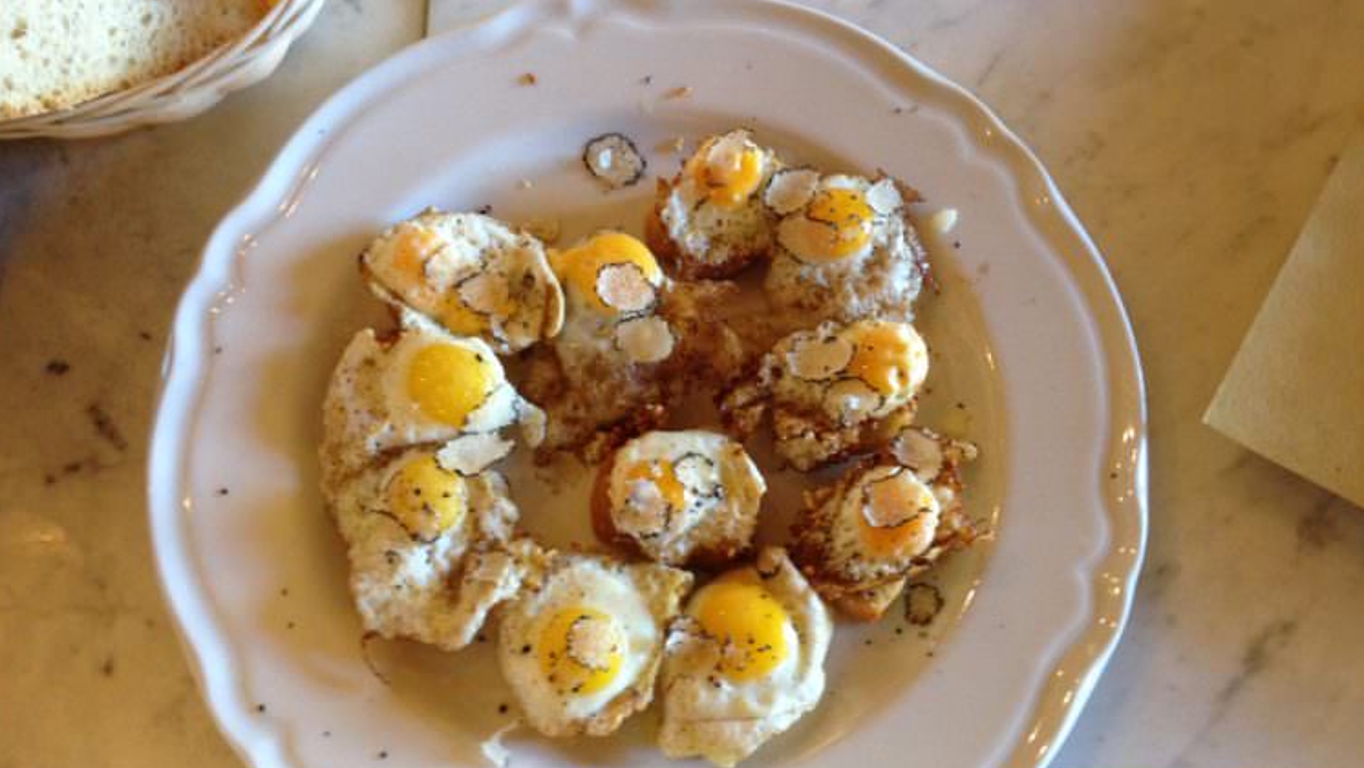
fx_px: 1338
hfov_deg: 54.0
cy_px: 410
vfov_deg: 32.0
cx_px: 684
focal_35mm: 37
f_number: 2.4
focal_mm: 4.12
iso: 200
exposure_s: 1/20
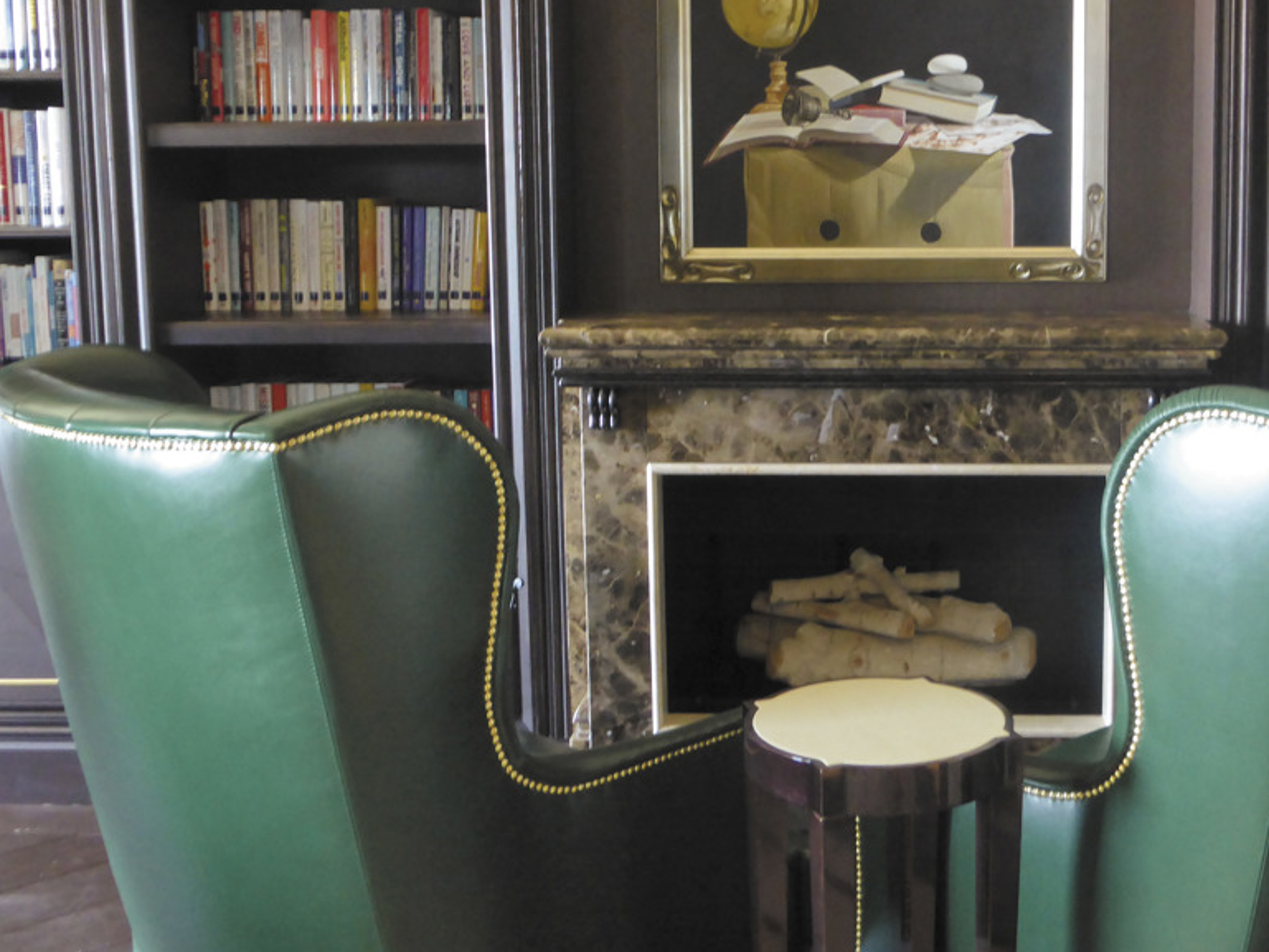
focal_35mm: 43
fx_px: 1577
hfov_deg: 43.1
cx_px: 866
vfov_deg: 33.4
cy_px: 360
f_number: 3.6
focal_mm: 5.4
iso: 400
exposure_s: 1/5
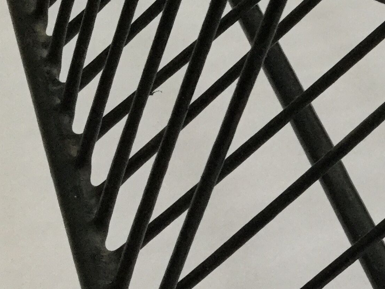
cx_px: 441
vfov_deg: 16.0
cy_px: 227
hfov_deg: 20.2
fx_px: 1023
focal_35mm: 92
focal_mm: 3.3
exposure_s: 1/33
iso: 125
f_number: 2.4
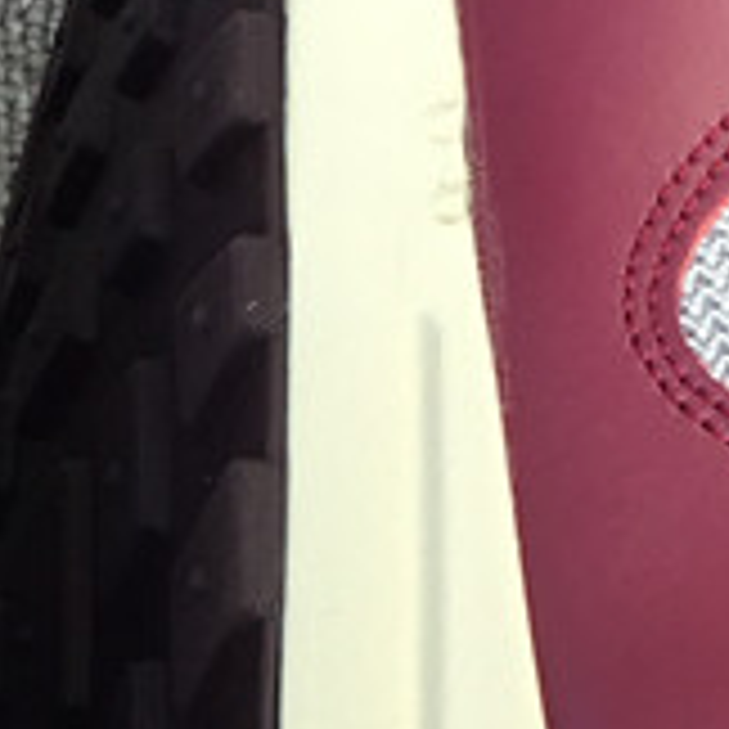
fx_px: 3622
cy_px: 592
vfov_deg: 11.5
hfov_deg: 11.3
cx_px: -140
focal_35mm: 152
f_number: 2.4
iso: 25
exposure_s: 1/278
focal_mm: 3.3
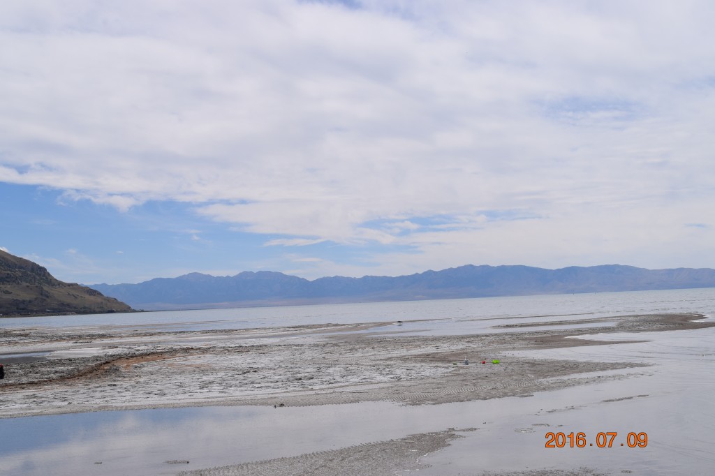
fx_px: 923
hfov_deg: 42.3
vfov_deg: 28.9
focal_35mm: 46
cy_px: 238
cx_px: 358
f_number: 13
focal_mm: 31
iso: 200
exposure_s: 1/500
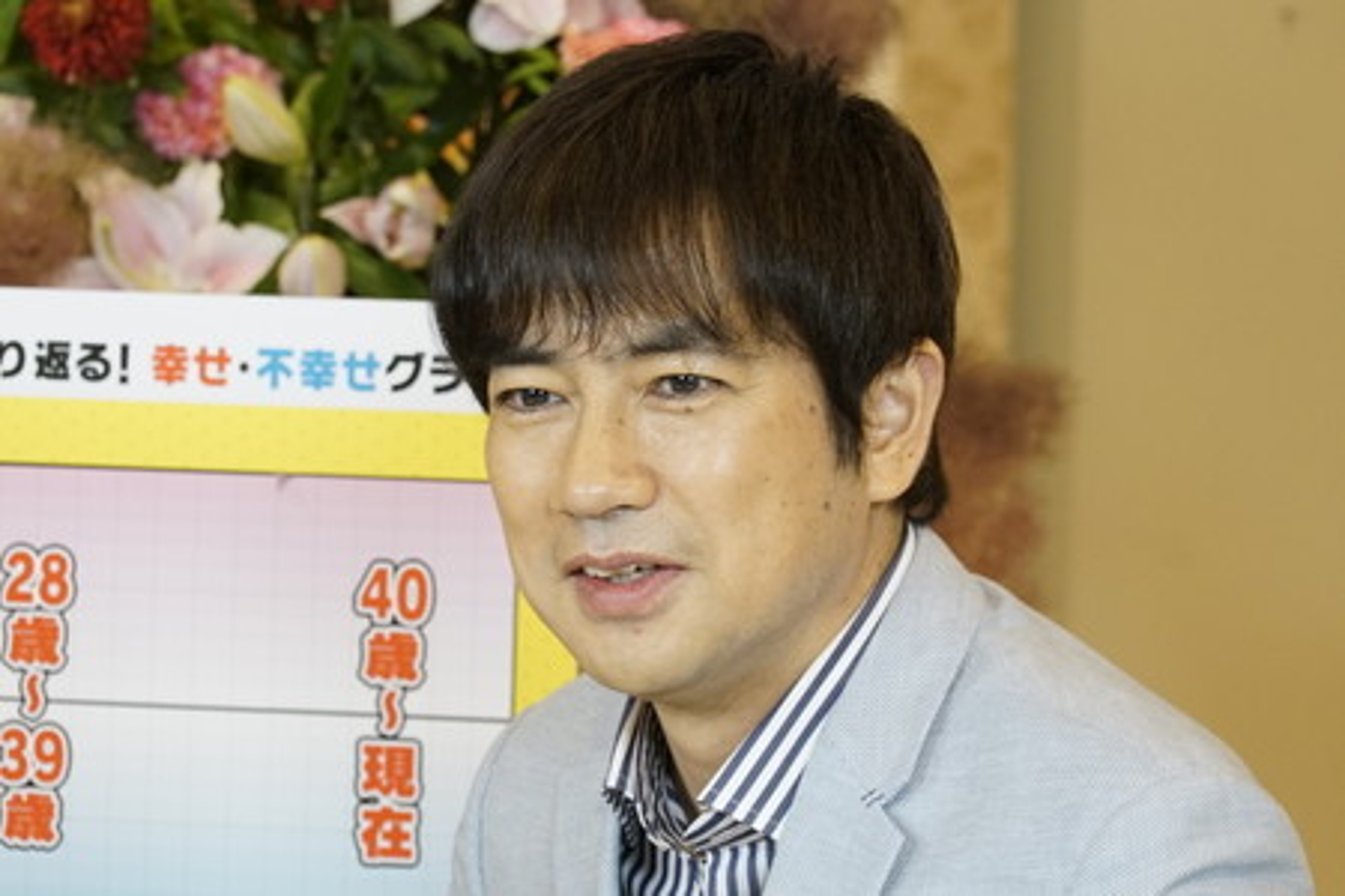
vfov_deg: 3.9
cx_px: 672
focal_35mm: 349
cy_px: 448
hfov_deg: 5.9
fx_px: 13038
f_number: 11
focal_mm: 233
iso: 3200
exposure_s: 1/80
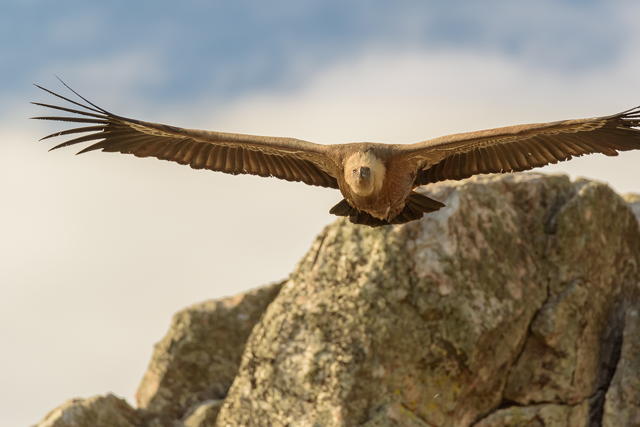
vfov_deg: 2.0
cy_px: 201
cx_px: 370
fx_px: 12513
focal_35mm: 704
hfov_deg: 2.9
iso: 800
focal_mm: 600
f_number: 8
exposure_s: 1/2000
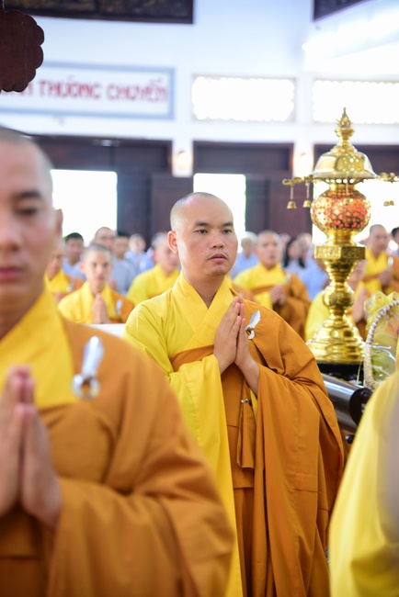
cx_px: 200
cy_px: 298
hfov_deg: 16.1
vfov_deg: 23.9
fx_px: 1412
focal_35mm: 85
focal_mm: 85
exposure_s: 1/40
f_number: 4
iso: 1000
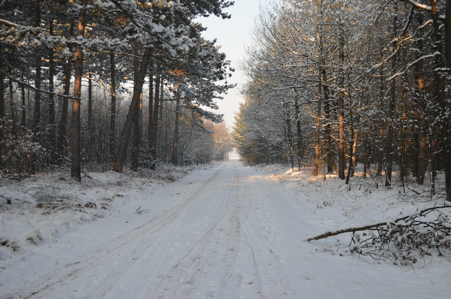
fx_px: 656
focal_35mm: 52
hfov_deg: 37.9
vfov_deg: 25.6
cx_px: 226
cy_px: 150
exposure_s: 1/160
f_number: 5.6
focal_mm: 35
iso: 100
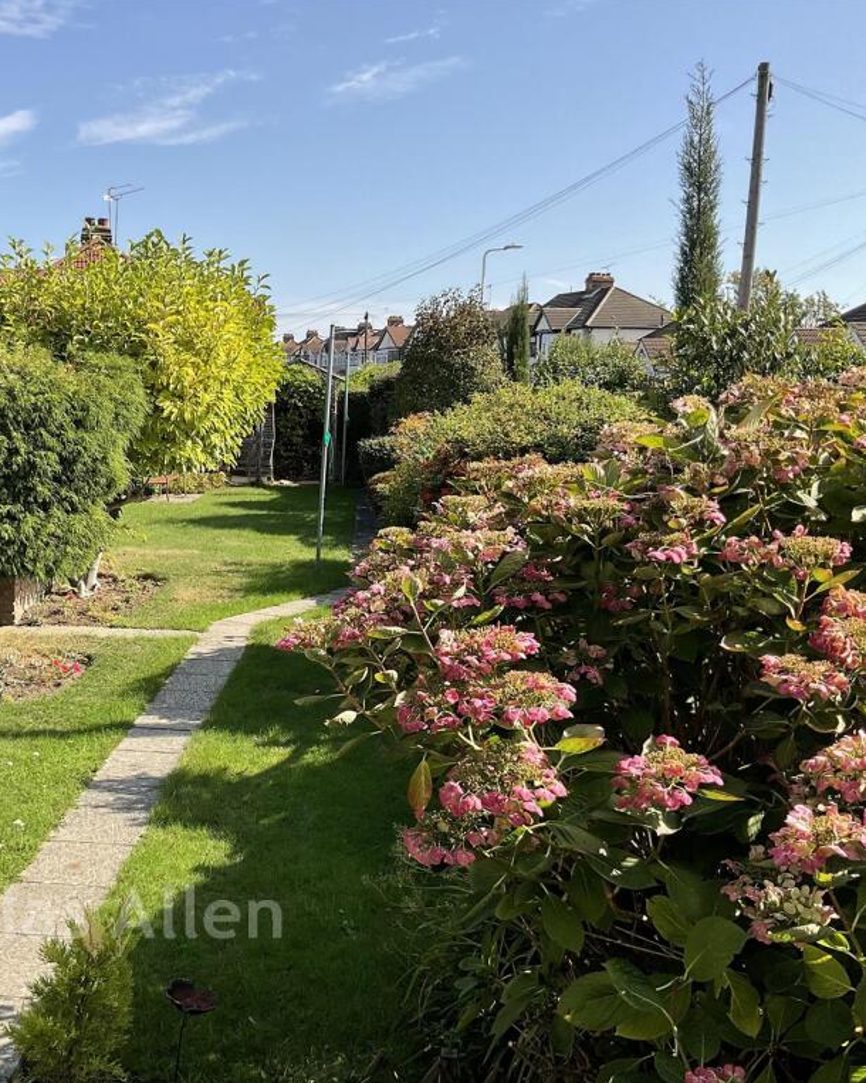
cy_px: 542
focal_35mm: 38
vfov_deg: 47.9
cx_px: 224
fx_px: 1218
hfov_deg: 38.2
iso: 16
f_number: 1.8
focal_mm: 3
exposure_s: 1/1168
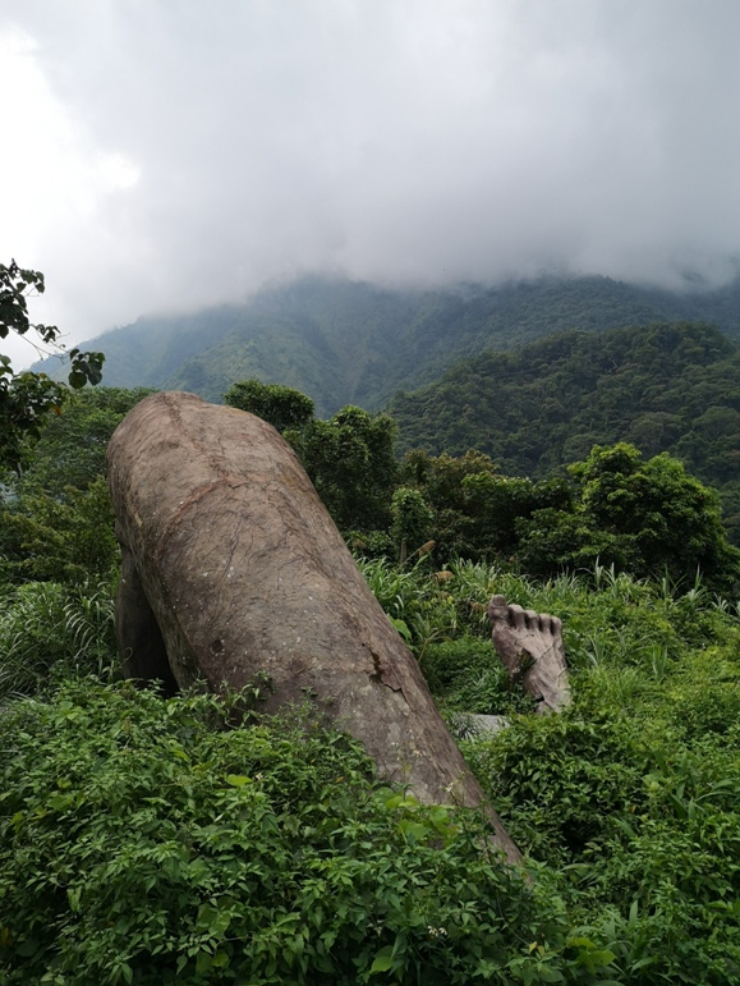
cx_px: 374
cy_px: 500
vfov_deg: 63.4
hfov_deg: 49.8
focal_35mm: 28
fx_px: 797
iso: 50
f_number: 1.8
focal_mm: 3.95
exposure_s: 1/1664
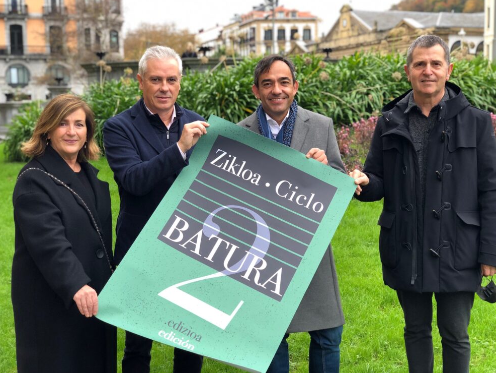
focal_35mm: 54
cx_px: 246
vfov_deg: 27.0
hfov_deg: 35.5
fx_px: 774
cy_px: 187
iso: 32
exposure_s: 1/60
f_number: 2.4
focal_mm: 6
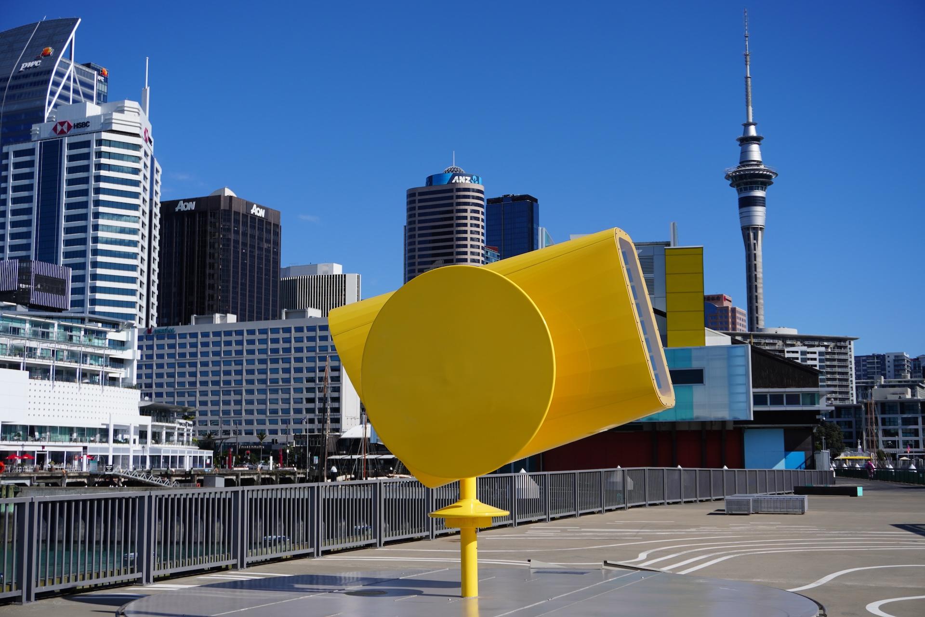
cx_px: 462
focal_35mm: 46
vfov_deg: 28.9
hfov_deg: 42.3
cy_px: 308
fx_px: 1195
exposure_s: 1/1250
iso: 100
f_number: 5.6
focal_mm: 31
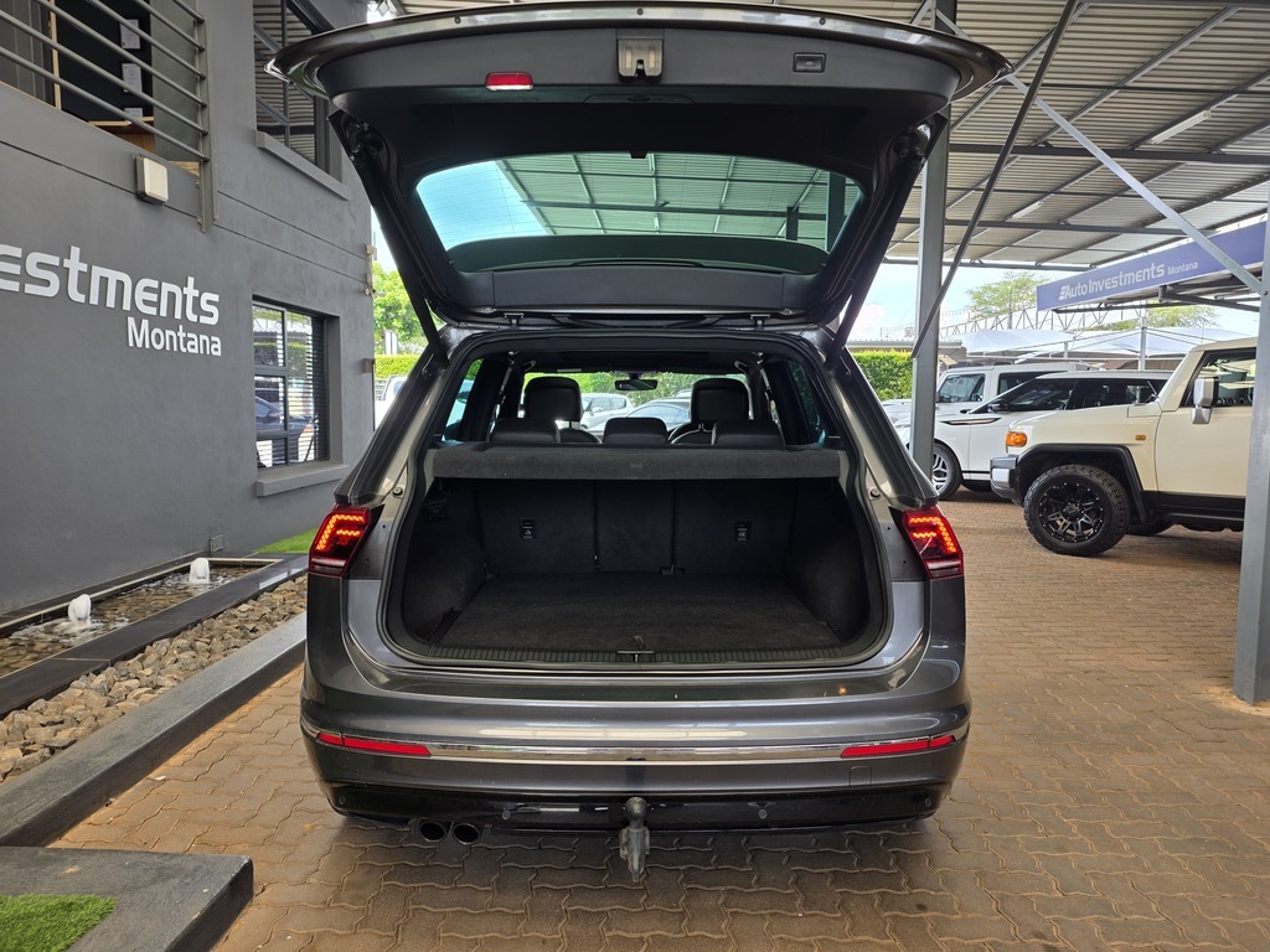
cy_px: 476
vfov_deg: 58.9
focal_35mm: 23
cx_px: 635
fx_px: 844
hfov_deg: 73.9
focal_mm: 6.25
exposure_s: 1/55.5
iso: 12
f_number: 1.7
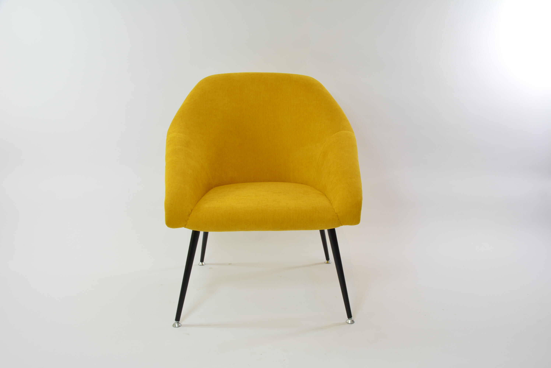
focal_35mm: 33
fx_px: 505
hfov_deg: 57.2
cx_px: 276
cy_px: 184
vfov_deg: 40.0
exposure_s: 1/60
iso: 400
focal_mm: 22
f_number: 8
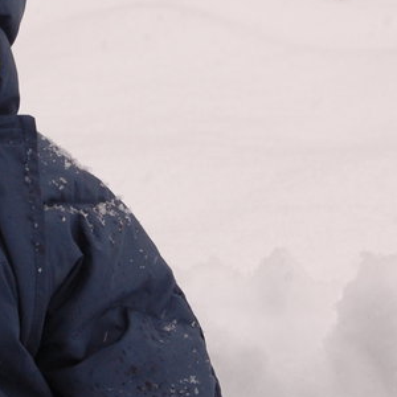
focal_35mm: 239
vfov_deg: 7.3
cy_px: 103
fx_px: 3107
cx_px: 40
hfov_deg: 7.3
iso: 400
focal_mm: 55
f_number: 9
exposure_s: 1/320
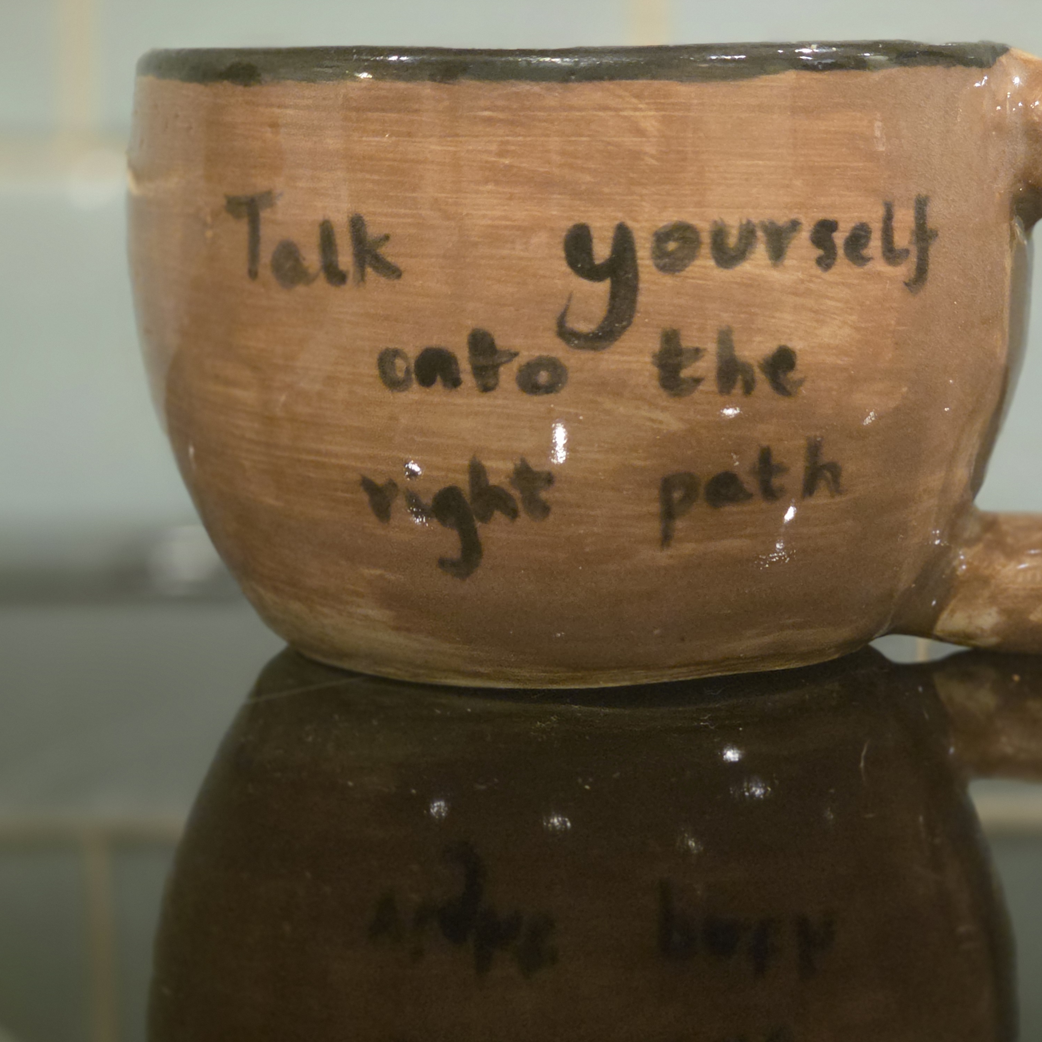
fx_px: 2793
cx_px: 677
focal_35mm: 82
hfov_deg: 21.1
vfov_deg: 21.1
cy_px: 519
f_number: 2.4
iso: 1250
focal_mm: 7
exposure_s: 1/33.3
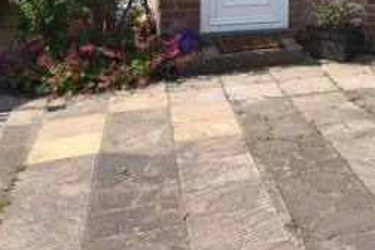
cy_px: -178
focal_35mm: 73
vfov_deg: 16.2
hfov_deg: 25.7
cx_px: 412
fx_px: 760
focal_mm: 12
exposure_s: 1/250
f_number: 8
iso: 100
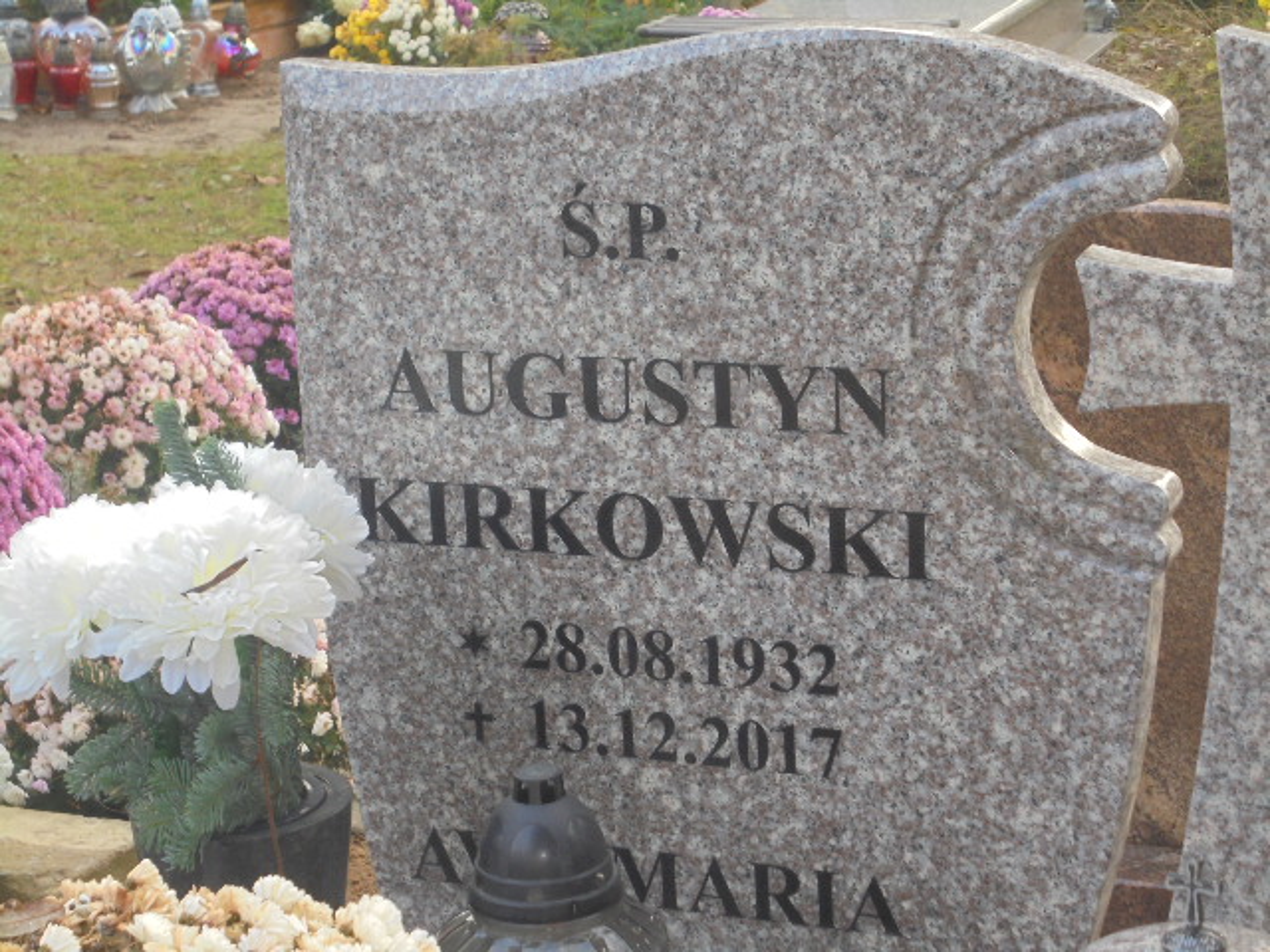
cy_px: 476
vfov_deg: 17.8
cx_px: 635
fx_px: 3045
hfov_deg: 23.6
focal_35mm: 83
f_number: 6.7
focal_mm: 14.9
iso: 160
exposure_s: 1/30
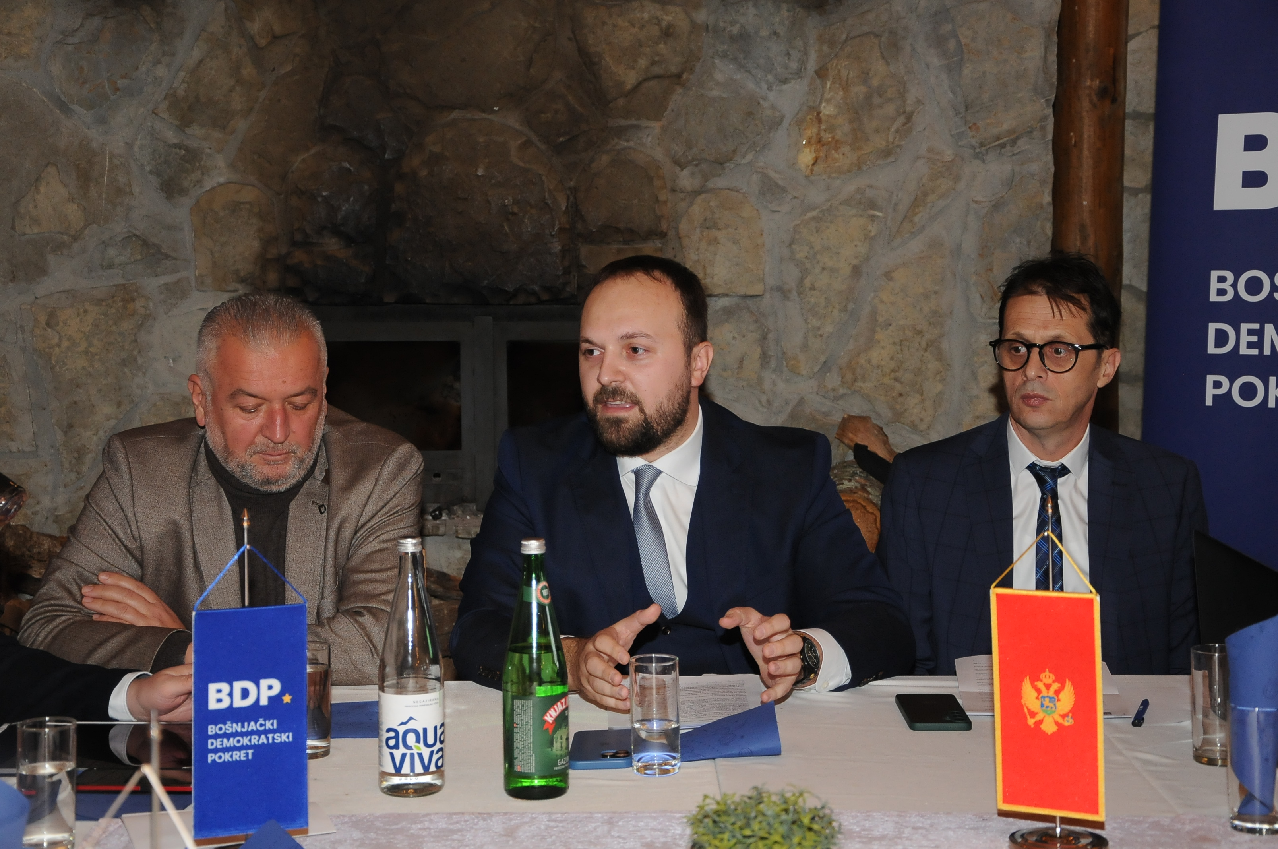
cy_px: 424
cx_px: 639
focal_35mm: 72
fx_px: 2553
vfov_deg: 18.9
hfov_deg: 28.1
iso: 1000
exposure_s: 1/100
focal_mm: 48
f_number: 4.8
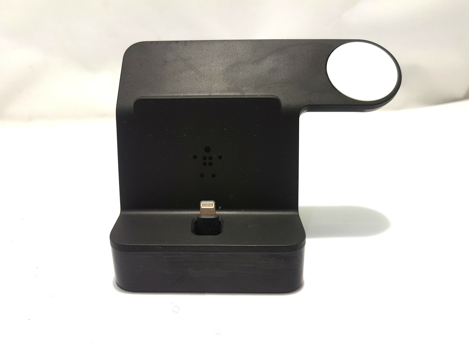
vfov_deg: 53.1
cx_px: 234
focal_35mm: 26
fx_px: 352
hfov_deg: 67.3
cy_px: 176
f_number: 1.7
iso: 40
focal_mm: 4.2
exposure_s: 1/221
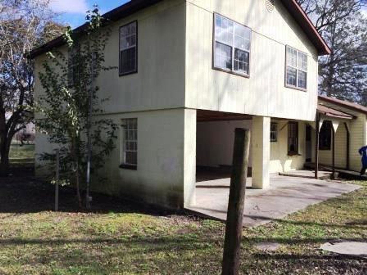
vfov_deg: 48.2
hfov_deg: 61.7
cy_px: 138
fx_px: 307
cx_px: 184
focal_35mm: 29
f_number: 2.2
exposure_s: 1/2740
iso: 50
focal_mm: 4.15
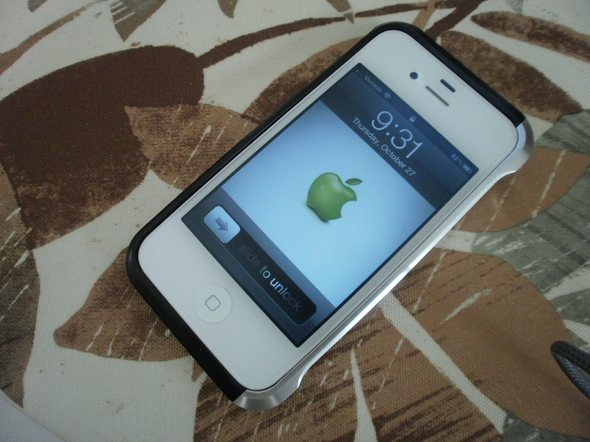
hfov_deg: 67.3
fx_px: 443
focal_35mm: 26
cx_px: 295
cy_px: 221
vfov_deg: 53.1
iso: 400
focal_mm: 4.65
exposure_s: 1/160
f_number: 2.6
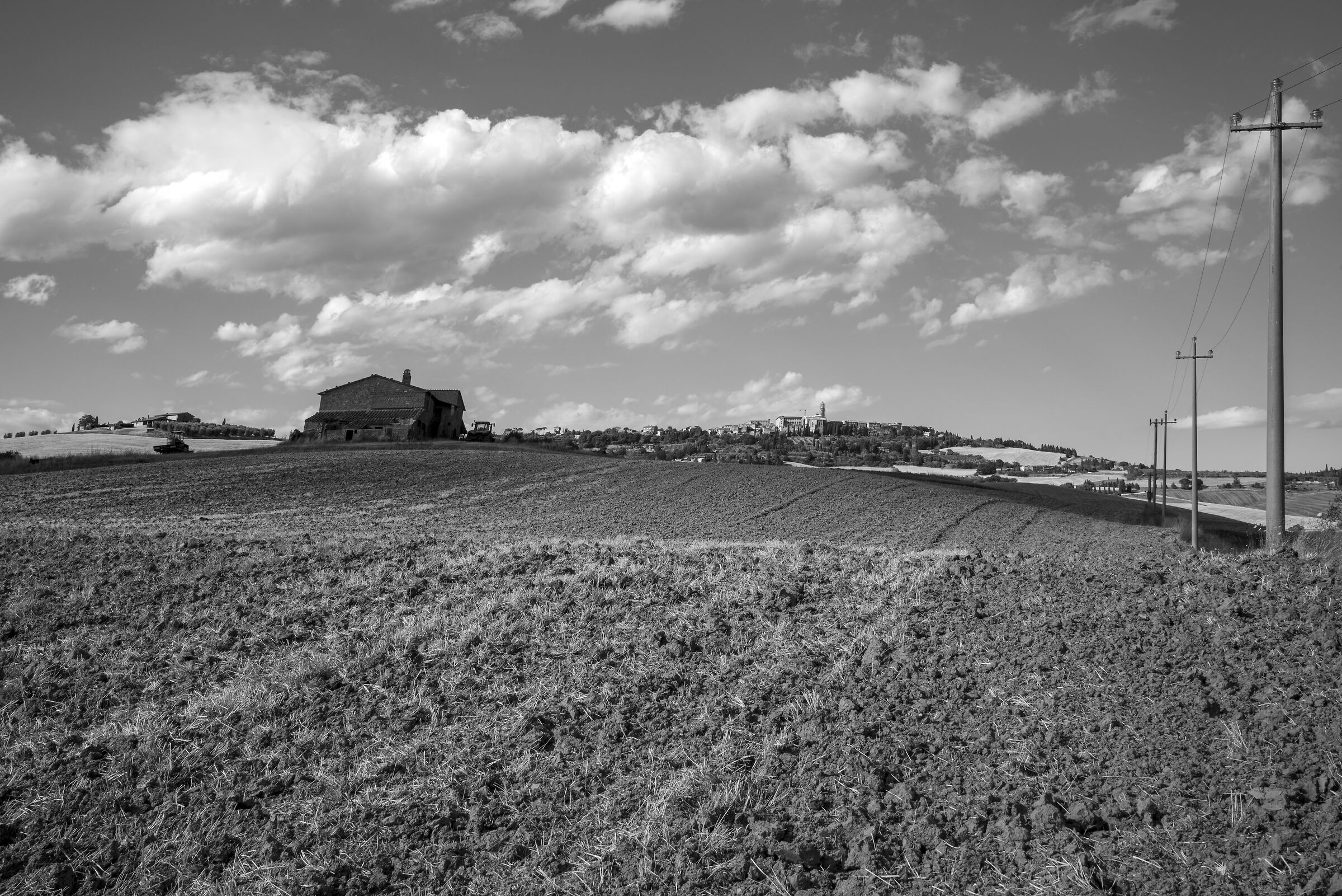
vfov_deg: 37.9
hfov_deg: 54.4
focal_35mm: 35
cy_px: 448
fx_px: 1305
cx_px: 671
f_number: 20
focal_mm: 35
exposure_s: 1/60
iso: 125
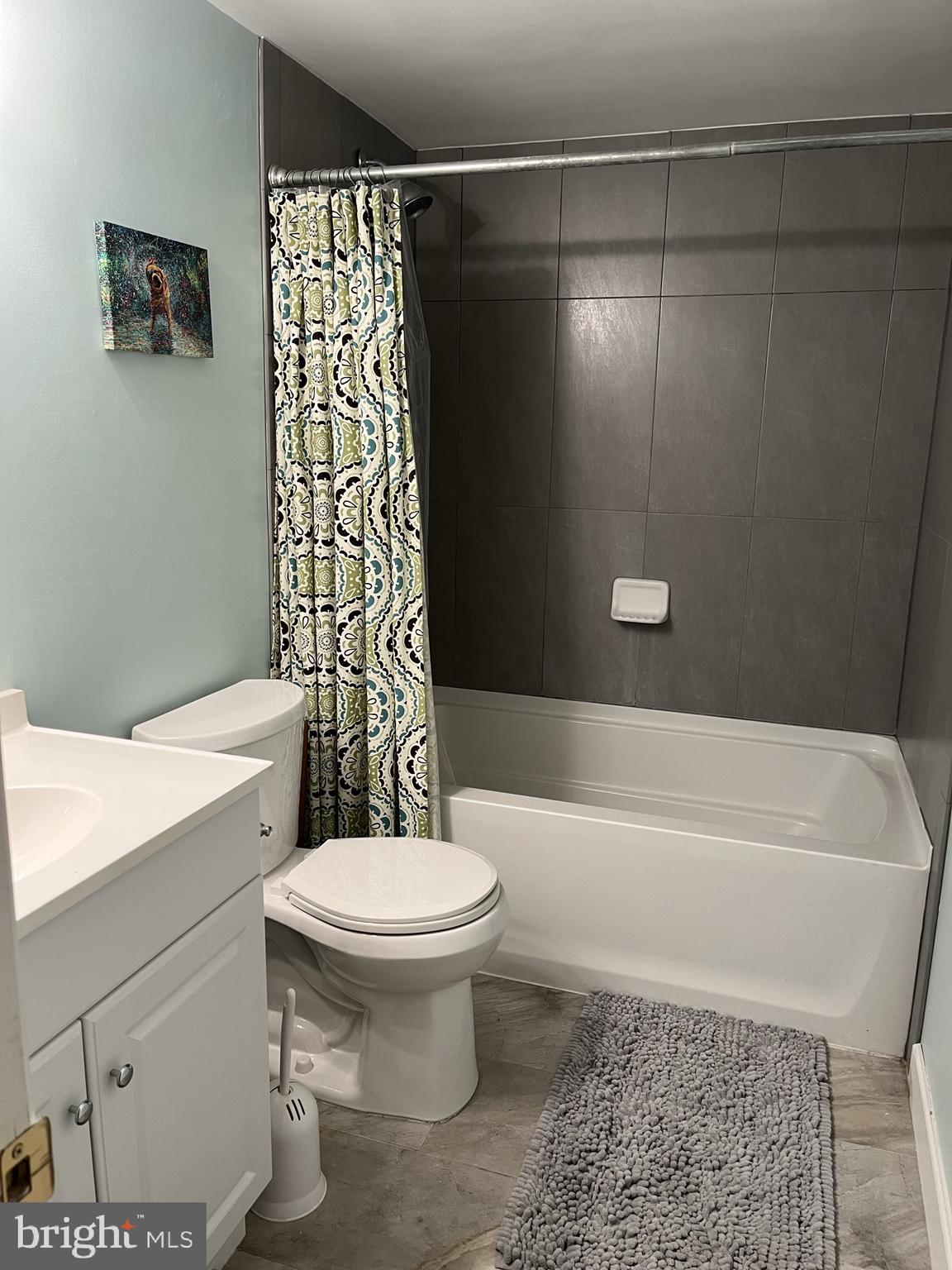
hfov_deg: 53.1
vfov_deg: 67.3
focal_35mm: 26
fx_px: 953
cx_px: 476
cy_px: 635
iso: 100
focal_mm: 5.1
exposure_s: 1/60
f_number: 1.6
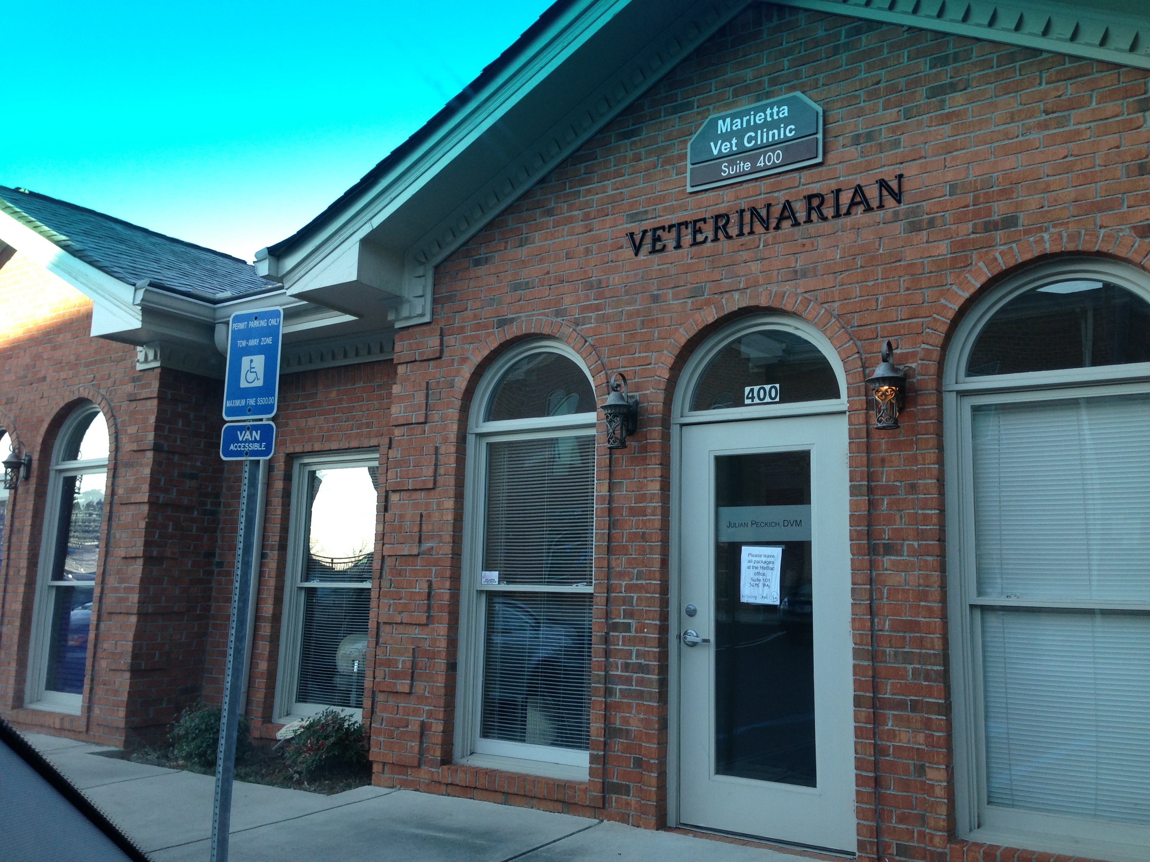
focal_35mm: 33
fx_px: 1096
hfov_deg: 55.4
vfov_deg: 42.9
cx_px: 575
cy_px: 431
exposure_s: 1/120
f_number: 2.4
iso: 50
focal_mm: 4.13
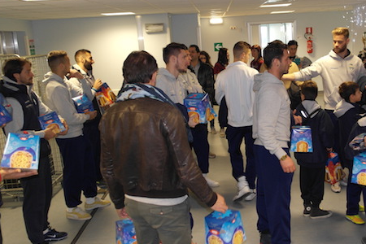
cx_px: 237
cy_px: 114
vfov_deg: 33.4
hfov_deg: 47.8
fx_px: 407
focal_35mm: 40
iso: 400
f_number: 3.5
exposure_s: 1/40
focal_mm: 20
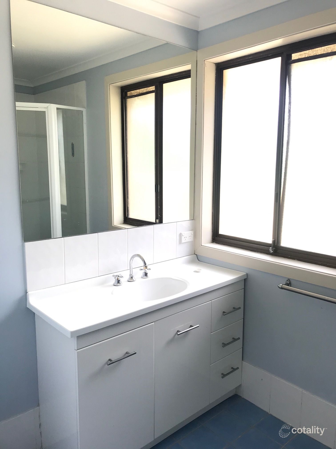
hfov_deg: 49.7
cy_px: 224
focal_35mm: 28
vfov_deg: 63.4
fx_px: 362
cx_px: 168
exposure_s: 1/100
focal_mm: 3.99
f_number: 1.8
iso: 25
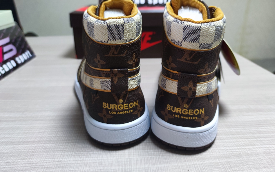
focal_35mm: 26
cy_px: 73
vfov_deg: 47.5
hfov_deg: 70.4
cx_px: 139
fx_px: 195
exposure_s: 1/62
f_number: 1.69
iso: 388
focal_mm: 6.72
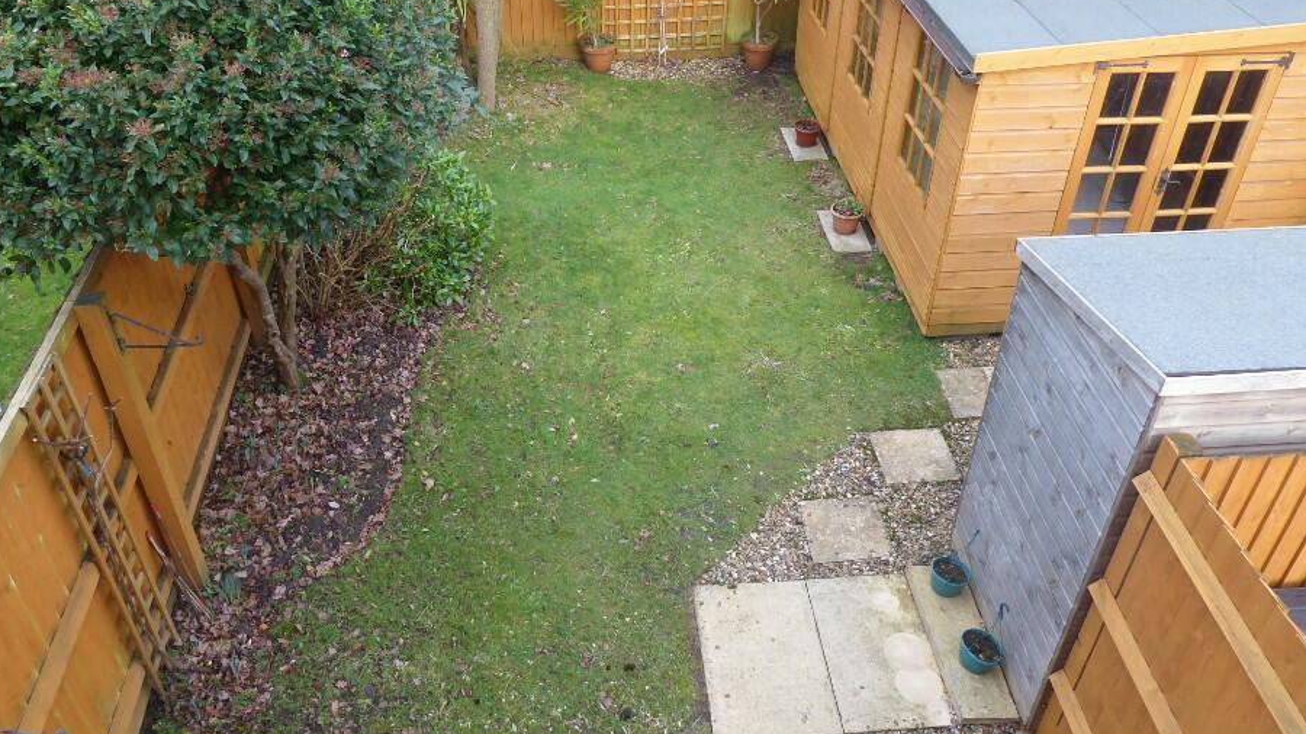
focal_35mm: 31
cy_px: 331
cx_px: 634
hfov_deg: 62.6
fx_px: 1073
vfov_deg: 37.7
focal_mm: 4.3
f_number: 3.3
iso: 125
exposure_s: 1/60
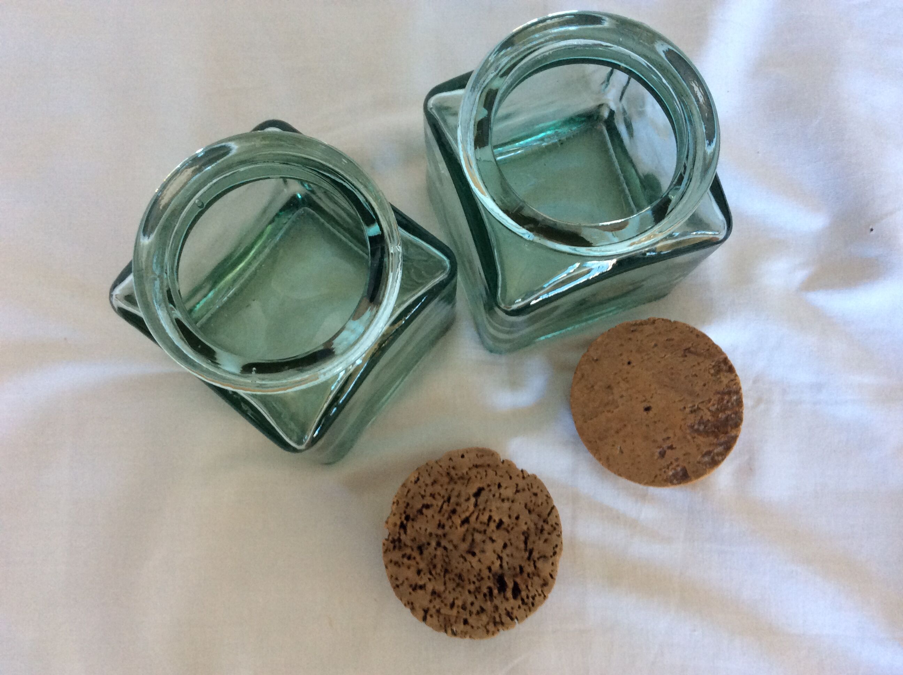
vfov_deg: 44.1
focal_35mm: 32
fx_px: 834
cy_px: 338
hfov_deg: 56.9
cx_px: 452
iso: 80
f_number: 2.4
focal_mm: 3.3
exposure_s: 1/25
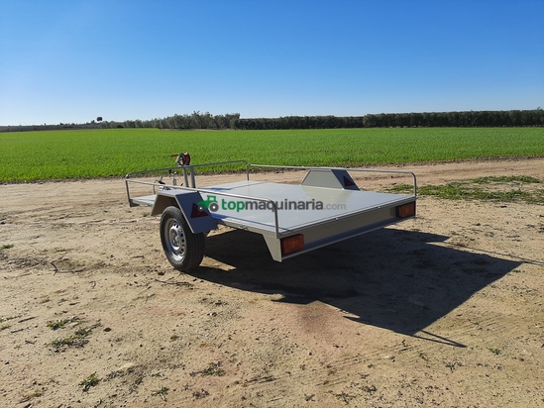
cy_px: 204
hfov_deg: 65.3
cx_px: 272
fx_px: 424
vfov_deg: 51.4
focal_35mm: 27
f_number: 1.7
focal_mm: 3.93
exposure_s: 1/3236
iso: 40
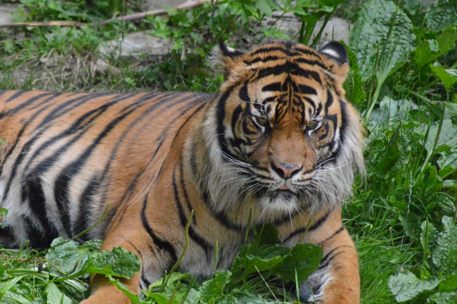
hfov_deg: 4.7
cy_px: 174
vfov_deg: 3.1
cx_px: 124
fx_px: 5616
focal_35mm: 443
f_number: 4.8
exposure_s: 1/4000
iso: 6400
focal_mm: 195
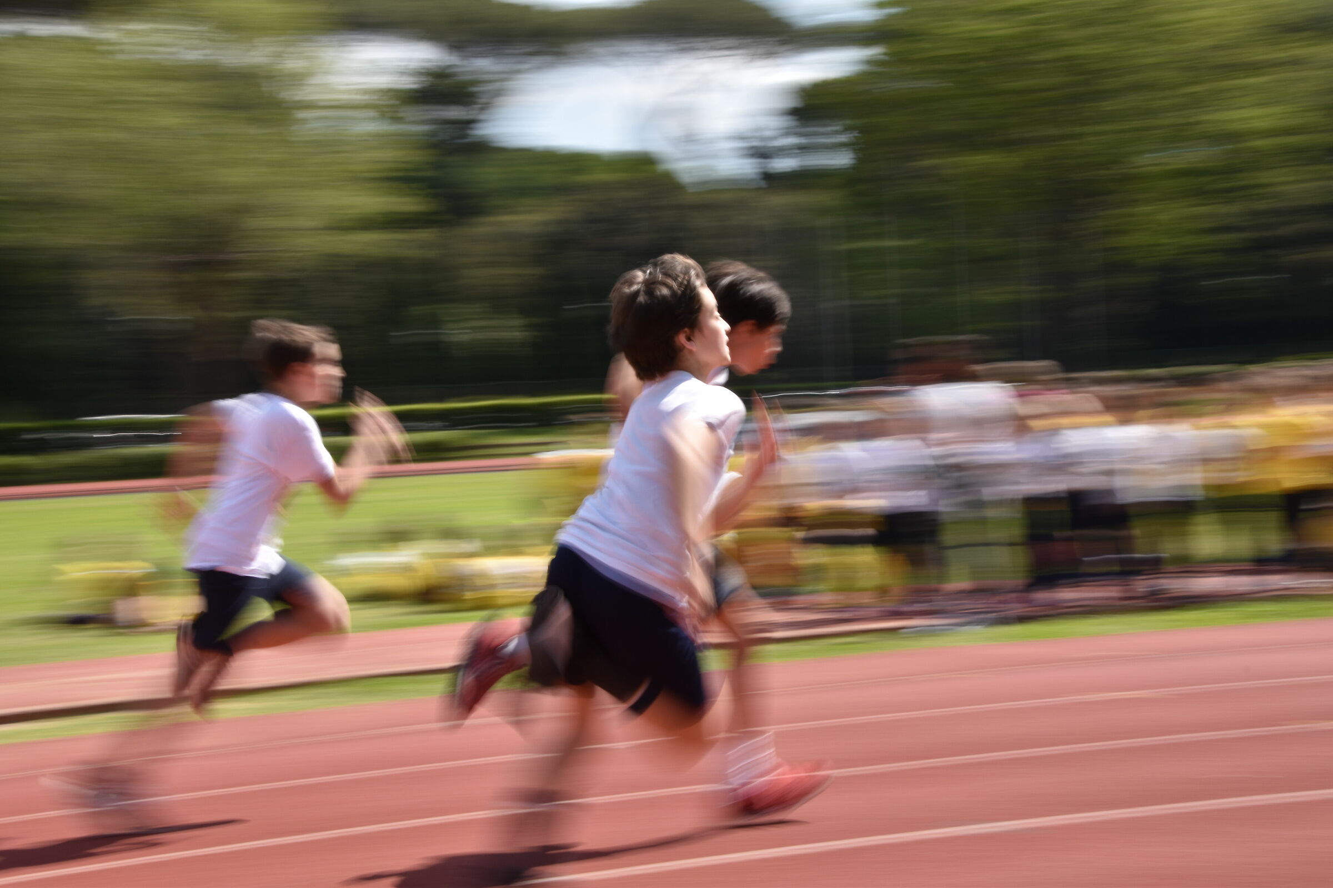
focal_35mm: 72
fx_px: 2666
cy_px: 444
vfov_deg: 18.9
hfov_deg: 28.1
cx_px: 666
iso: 100
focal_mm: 48
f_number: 22
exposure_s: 1/30
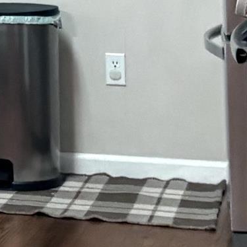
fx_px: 1526
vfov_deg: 9.0
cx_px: -302
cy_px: -137
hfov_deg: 8.6
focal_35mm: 189
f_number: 1.6
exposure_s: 1/60
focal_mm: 5.96
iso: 320
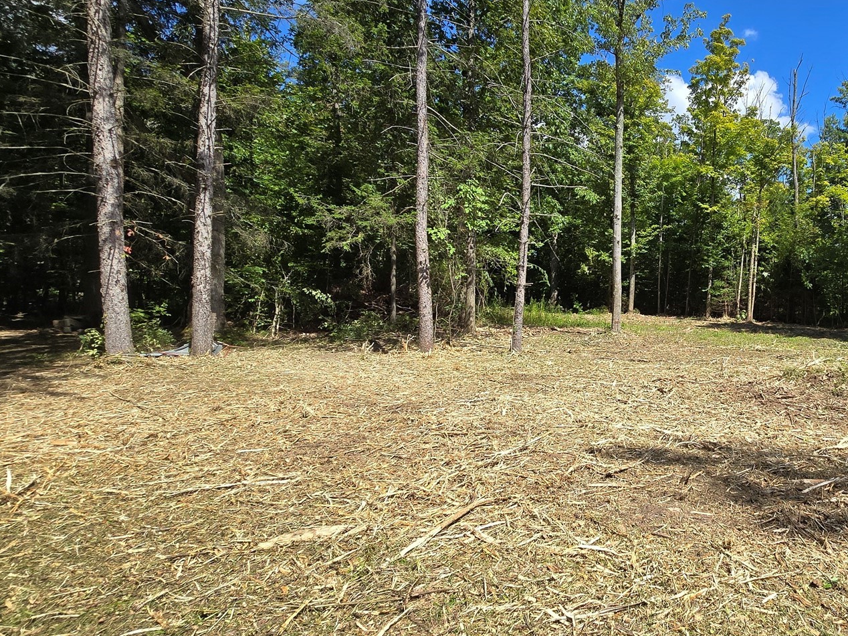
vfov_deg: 63.4
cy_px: 315
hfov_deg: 71.0
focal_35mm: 21
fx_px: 514
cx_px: 679
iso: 50
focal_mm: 2.2
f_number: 2.2
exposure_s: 1/1859
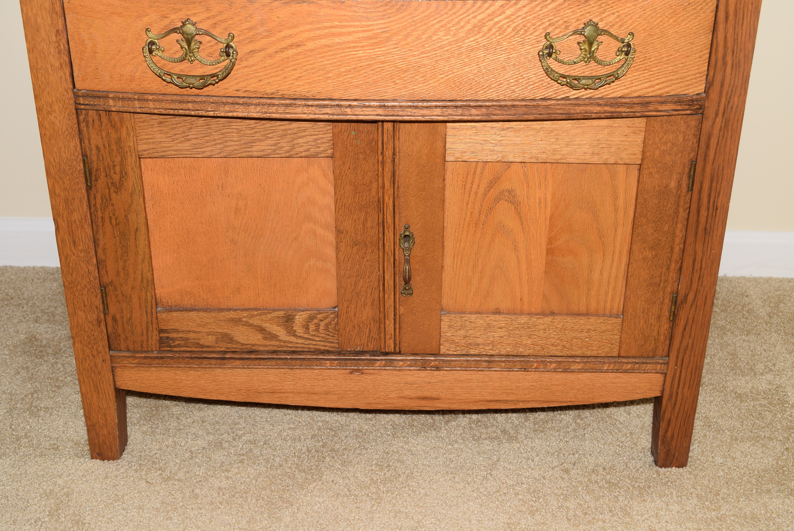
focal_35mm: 51
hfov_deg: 38.9
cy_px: 266
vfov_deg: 26.5
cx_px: 397
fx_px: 1126
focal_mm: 34
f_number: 8
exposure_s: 1/60
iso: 100
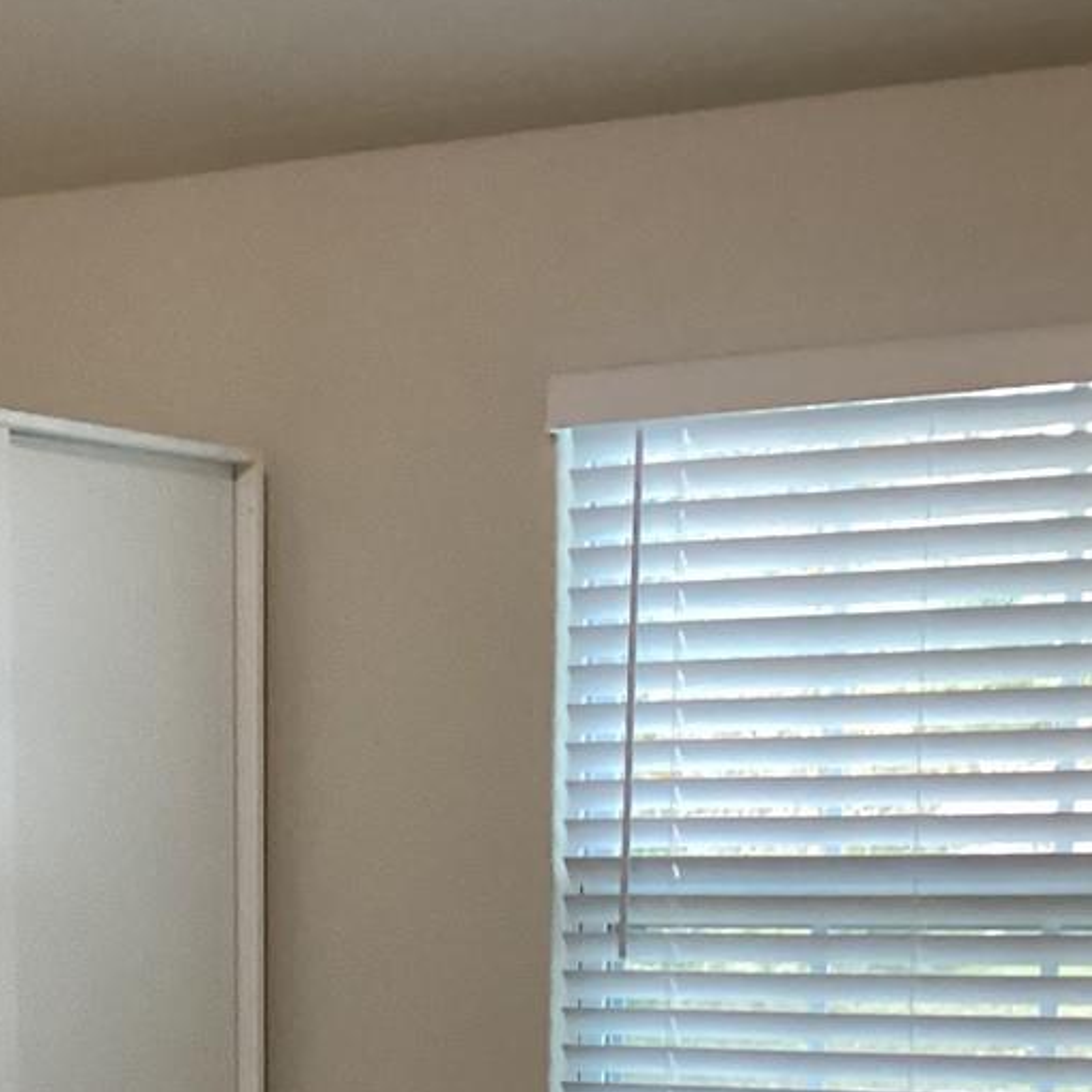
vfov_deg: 19.2
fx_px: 3069
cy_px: 1235
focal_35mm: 86
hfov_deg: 19.6
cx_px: -15
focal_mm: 3.3
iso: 250
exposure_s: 1/60
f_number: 2.4
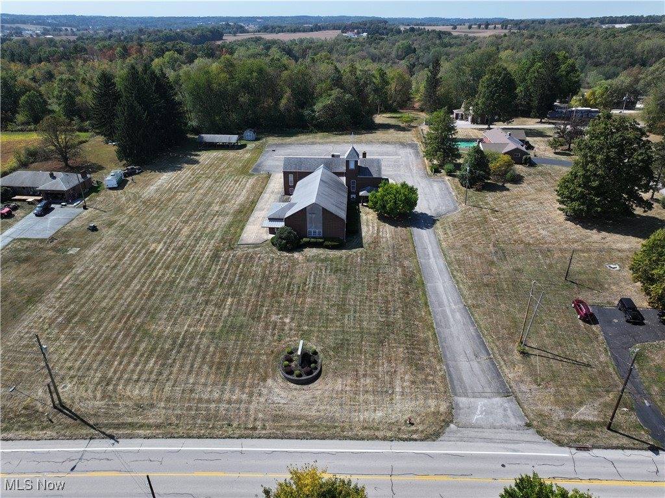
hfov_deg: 71.6
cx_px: 332
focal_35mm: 24
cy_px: 249
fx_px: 461
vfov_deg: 56.8
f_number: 2.8
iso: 130
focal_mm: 12.29
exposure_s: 1/25
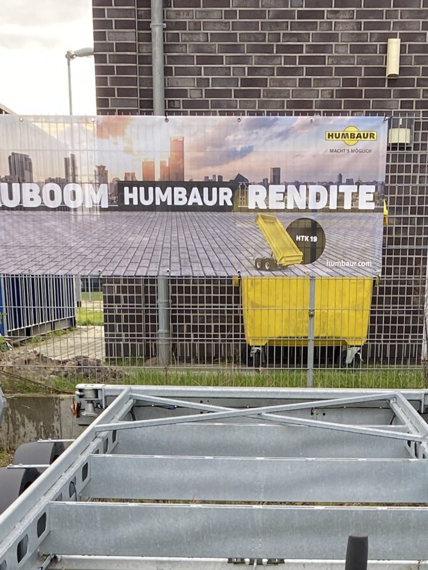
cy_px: 815
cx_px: 244
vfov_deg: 22.2
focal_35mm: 75
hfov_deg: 19.6
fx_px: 1236
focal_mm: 4.25
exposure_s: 1/283
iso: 32
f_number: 1.8
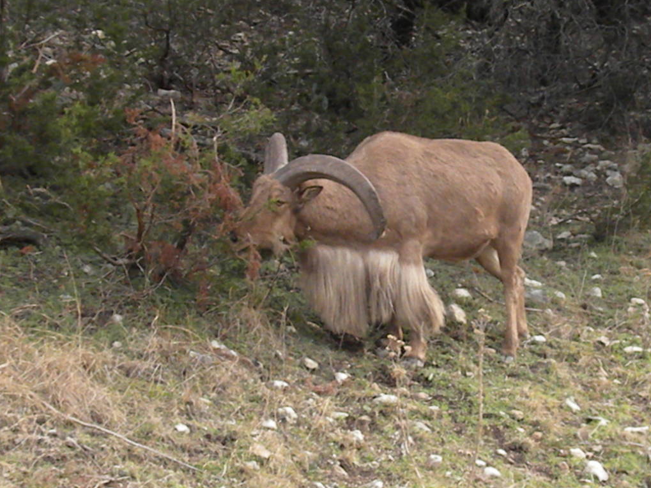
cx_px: 394
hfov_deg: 17.4
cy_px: 285
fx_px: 2126
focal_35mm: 113
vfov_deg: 13.1
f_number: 5
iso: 640
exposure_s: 1/449
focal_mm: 12.7
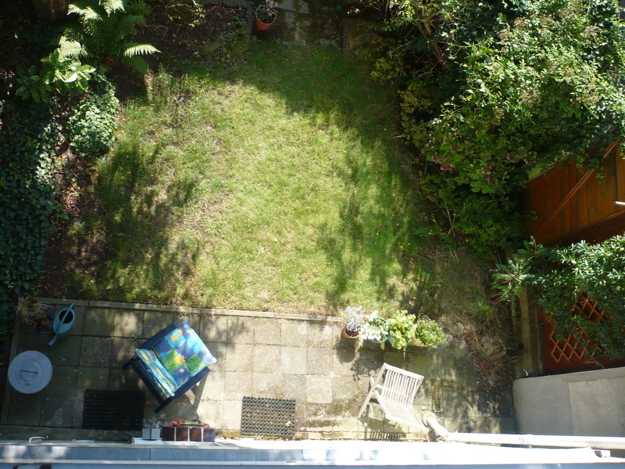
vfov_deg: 40.7
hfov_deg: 52.6
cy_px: 234
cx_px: 312
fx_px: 632
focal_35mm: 35
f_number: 2.8
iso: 100
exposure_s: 1/250
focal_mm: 5.8
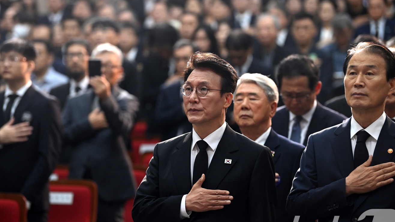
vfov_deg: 6.8
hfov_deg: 12.1
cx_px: 196
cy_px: 116
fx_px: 1864
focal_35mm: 178
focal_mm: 160
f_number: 3.2
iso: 1600
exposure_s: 1/320
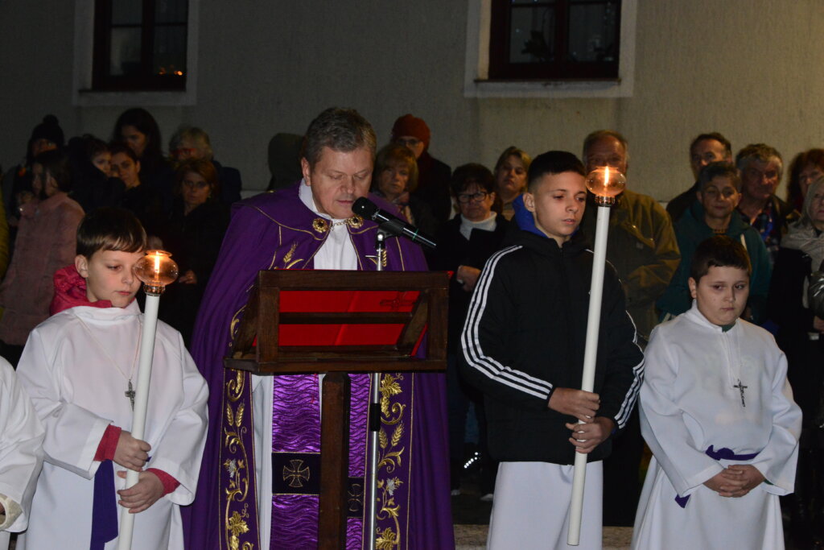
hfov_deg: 24.8
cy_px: 275
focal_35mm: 82
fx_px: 1877
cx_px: 412
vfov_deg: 16.7
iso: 6400
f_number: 8
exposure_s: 1/60
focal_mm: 82
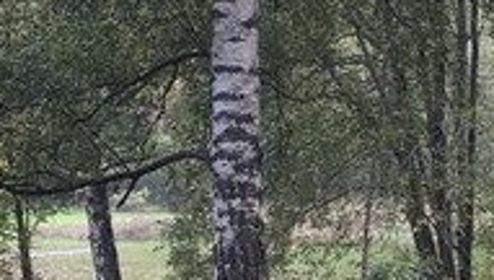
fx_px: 2007
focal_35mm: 153
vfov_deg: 7.9
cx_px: 246
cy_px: 262
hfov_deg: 14.0
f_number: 1.8
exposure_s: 1/50
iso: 25
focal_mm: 3.99
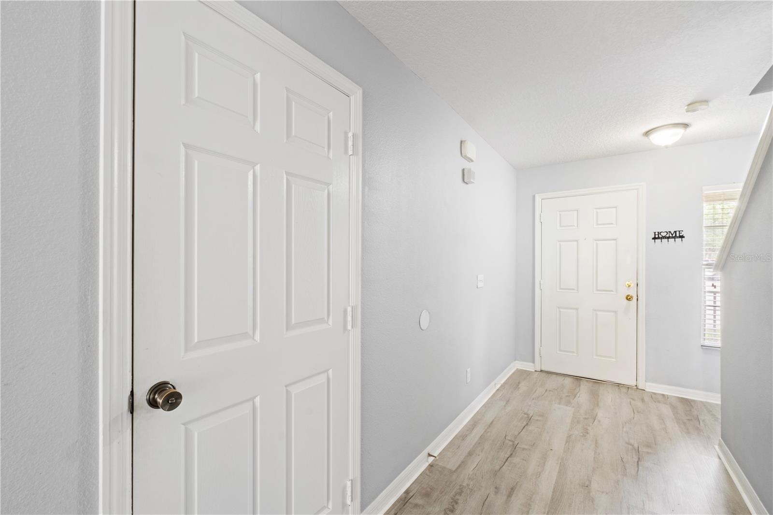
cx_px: 386
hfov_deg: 100.4
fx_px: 322
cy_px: 258
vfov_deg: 77.3
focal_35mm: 15
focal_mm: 10
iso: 320
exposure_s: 3
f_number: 14
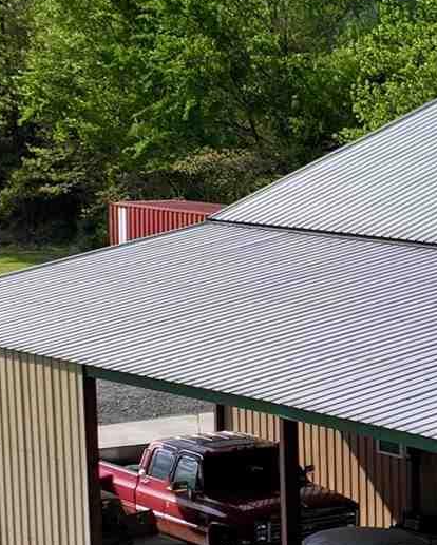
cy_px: 387
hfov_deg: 10.3
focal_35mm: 139
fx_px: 2246
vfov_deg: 13.8
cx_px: 846
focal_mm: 12.29
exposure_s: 1/2500
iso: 150
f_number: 2.8
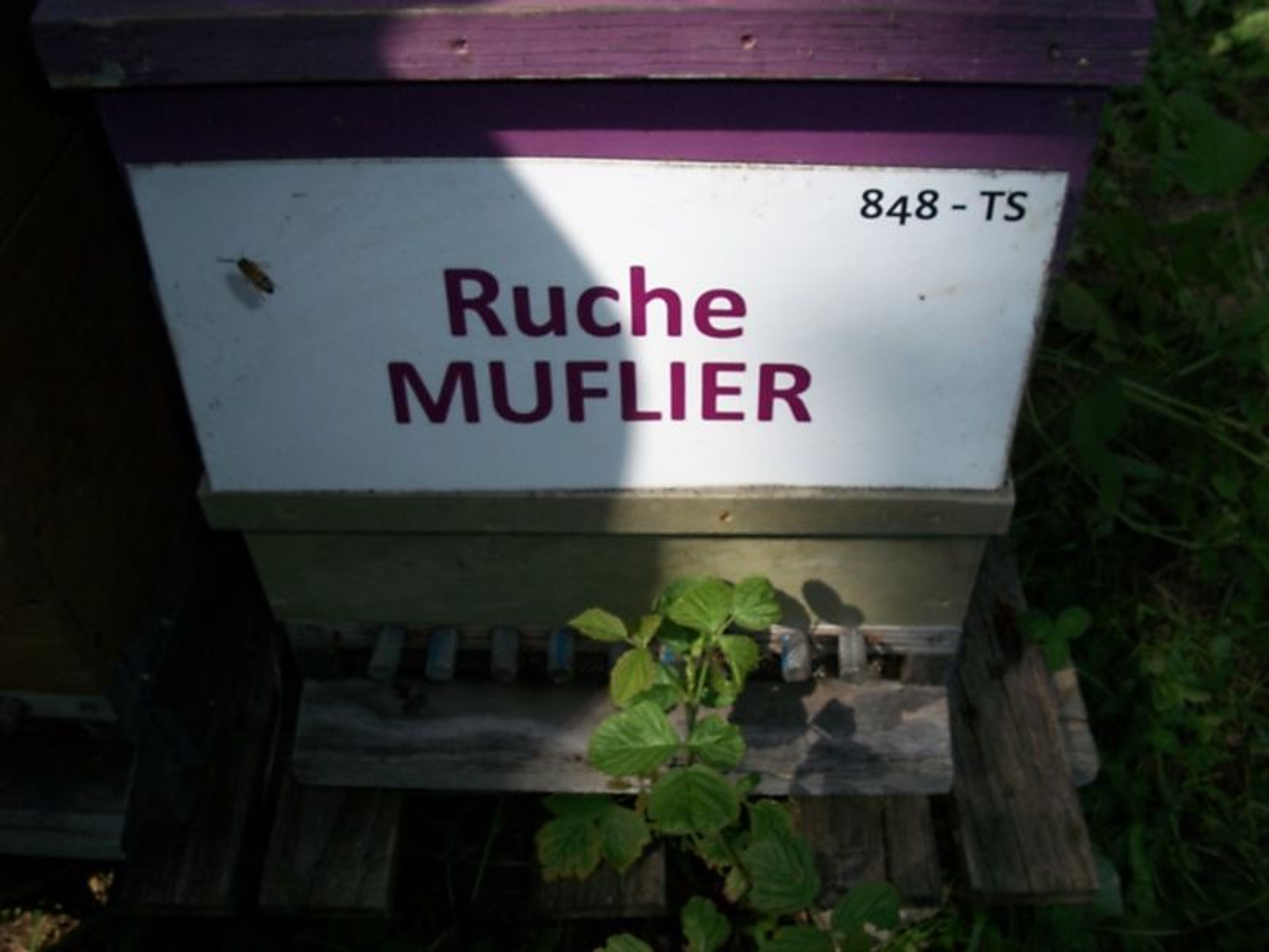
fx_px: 1173
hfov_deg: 56.8
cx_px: 634
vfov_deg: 44.2
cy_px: 476
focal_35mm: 32
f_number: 5.5
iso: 80
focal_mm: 5.7
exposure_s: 1/320
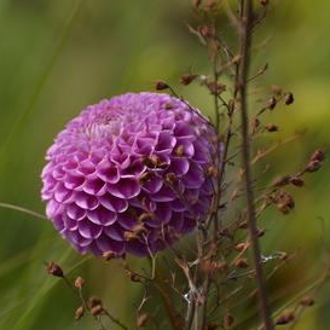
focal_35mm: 472
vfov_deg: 3.7
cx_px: 118
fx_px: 5091
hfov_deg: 3.7
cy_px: 163
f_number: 5.3
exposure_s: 1/800
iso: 200
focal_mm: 220
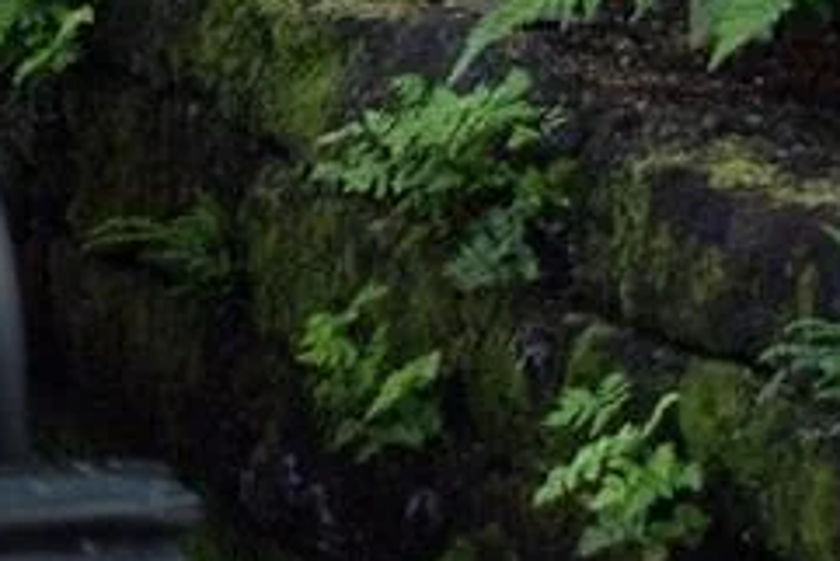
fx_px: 5650
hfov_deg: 8.5
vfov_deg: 5.5
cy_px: -676
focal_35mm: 242
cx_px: 77
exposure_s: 1/60
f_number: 4.8
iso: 400
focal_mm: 36
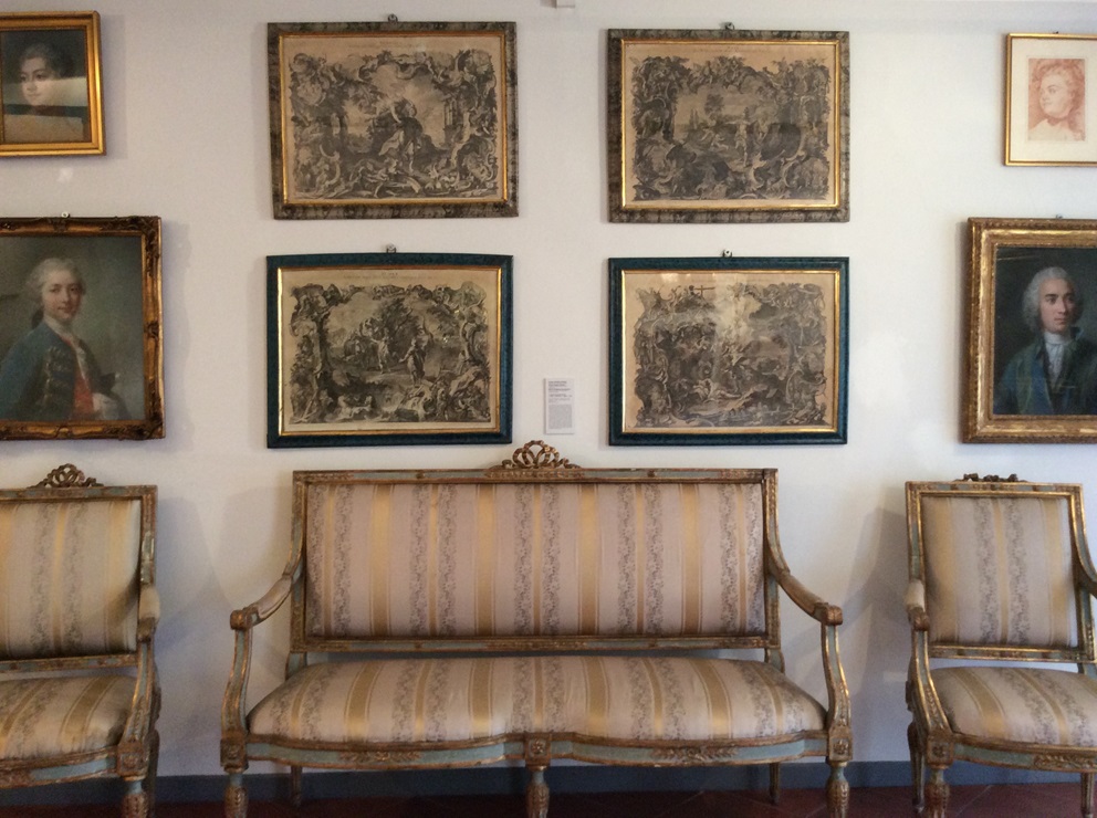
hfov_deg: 56.9
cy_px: 409
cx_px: 548
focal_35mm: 32
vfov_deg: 44.0
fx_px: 1012
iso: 125
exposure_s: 1/25
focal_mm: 3.3
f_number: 2.4
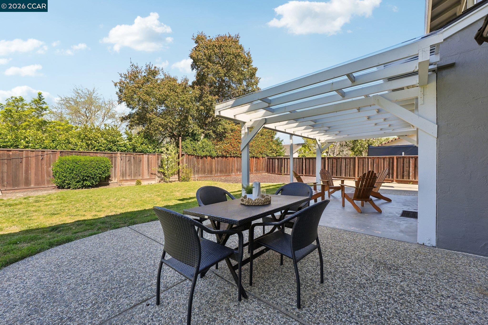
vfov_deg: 81.2
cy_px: 162
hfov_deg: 104.3
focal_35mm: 14
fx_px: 190
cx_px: 244
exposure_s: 1/320
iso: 640
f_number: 8
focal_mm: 14
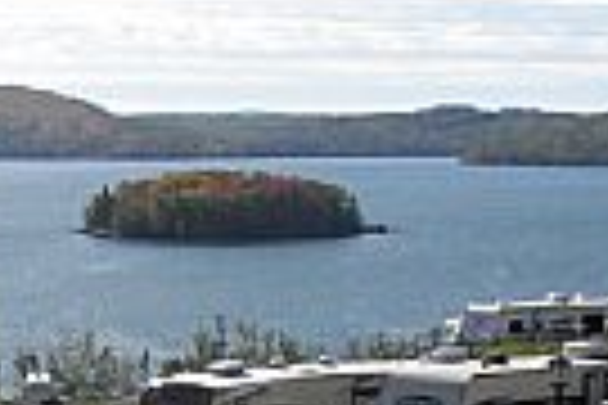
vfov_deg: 7.2
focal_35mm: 190
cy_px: 441
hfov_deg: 10.6
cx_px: -149
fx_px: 3209
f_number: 6.3
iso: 64
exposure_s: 1/333
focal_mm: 7.3
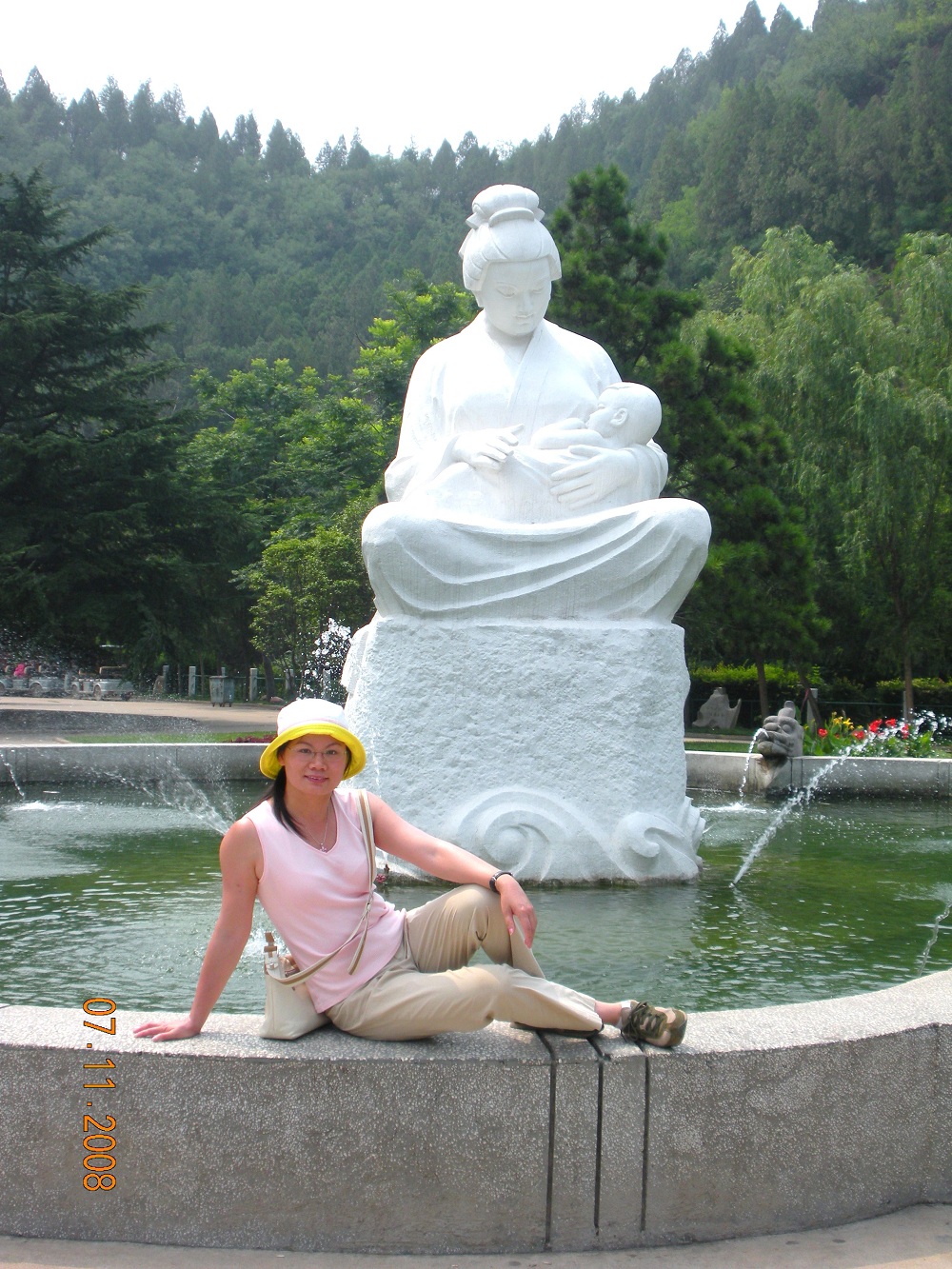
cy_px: 634
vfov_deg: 36.8
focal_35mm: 52
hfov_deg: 28.0
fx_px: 1906
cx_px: 476
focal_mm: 9.1
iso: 64
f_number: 4.4
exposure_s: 1/382
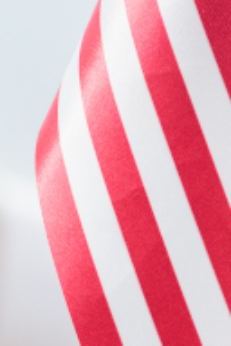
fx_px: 7517
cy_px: 30
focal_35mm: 781
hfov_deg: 1.8
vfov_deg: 2.6
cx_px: -301
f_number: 3.5
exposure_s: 1/200
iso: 125
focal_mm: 150
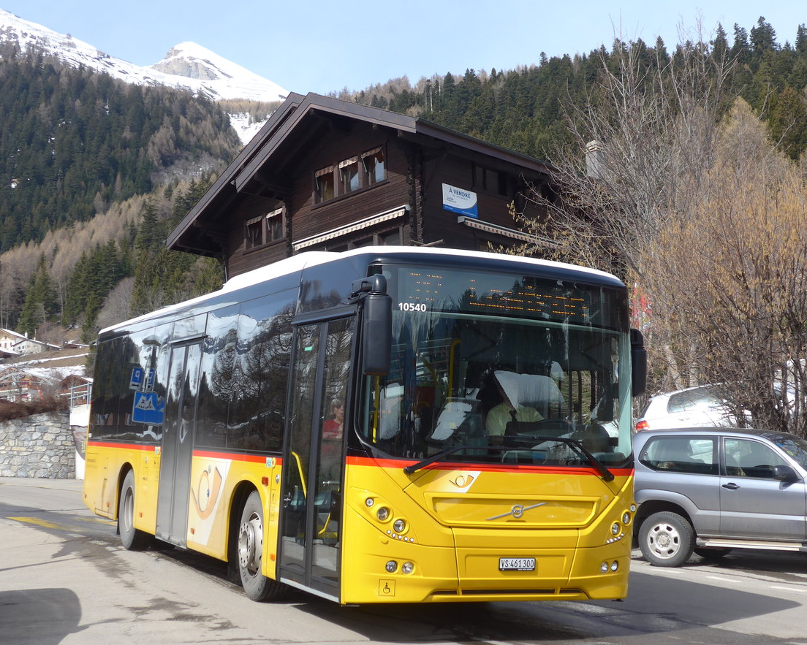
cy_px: 328
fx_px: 1242
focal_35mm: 52
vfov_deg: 29.1
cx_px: 431
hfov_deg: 36.0
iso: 80
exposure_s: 1/1000
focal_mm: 10.1
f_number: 3.2
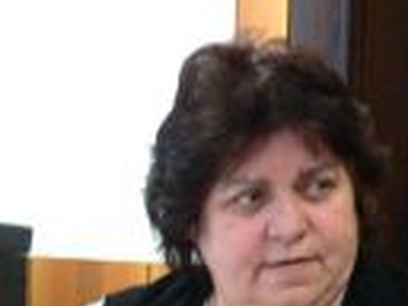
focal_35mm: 160
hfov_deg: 11.9
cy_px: 454
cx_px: 590
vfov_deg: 9.0
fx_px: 1886
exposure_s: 1/10
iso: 200
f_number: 2.8
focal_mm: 8.7
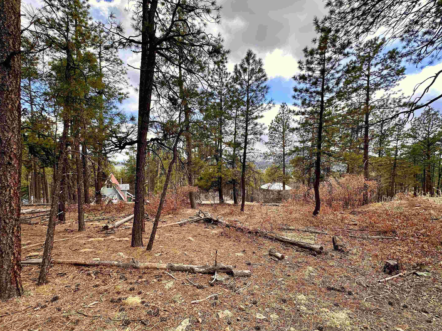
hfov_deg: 98.2
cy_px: 174
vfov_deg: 81.7
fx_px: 192
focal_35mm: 15
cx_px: 218
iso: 40
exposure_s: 1/291
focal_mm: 2.22
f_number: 2.2
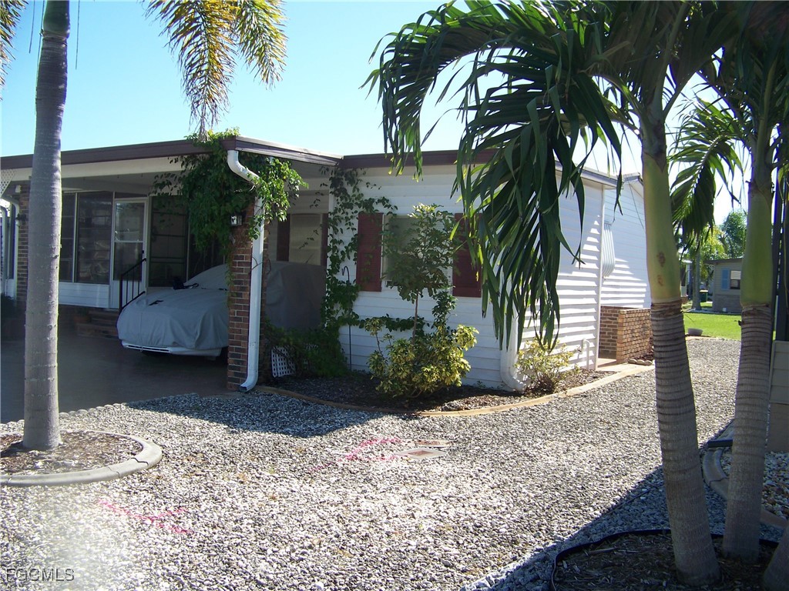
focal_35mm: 36
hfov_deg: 51.4
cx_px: 394
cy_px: 296
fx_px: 821
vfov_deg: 39.7
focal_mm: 5.85
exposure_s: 1/500
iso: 64
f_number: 2.8
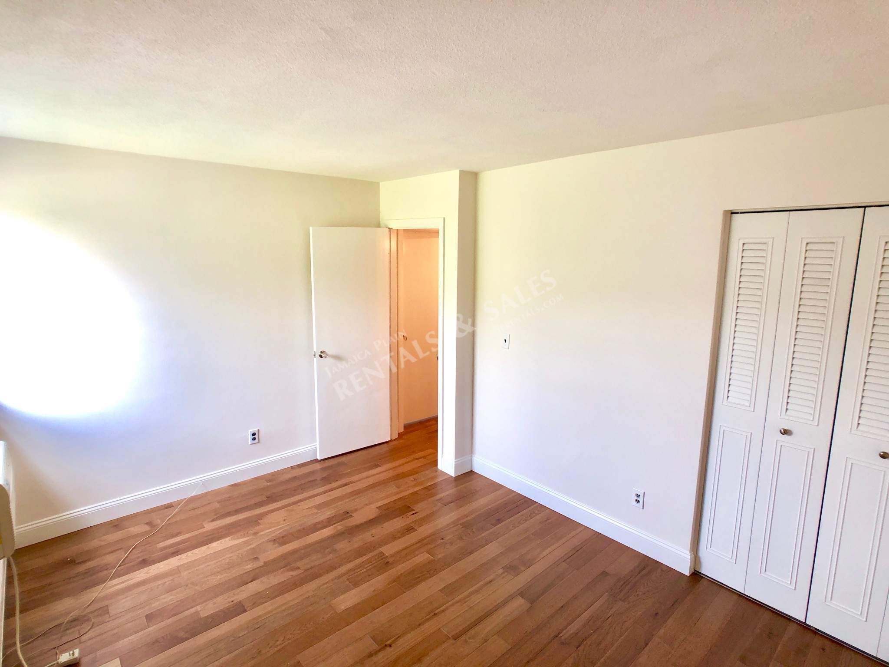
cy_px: 334
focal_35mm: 28
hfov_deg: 63.4
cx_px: 444
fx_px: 719
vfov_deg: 49.7
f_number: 1.8
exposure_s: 1/30
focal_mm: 3.99
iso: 25
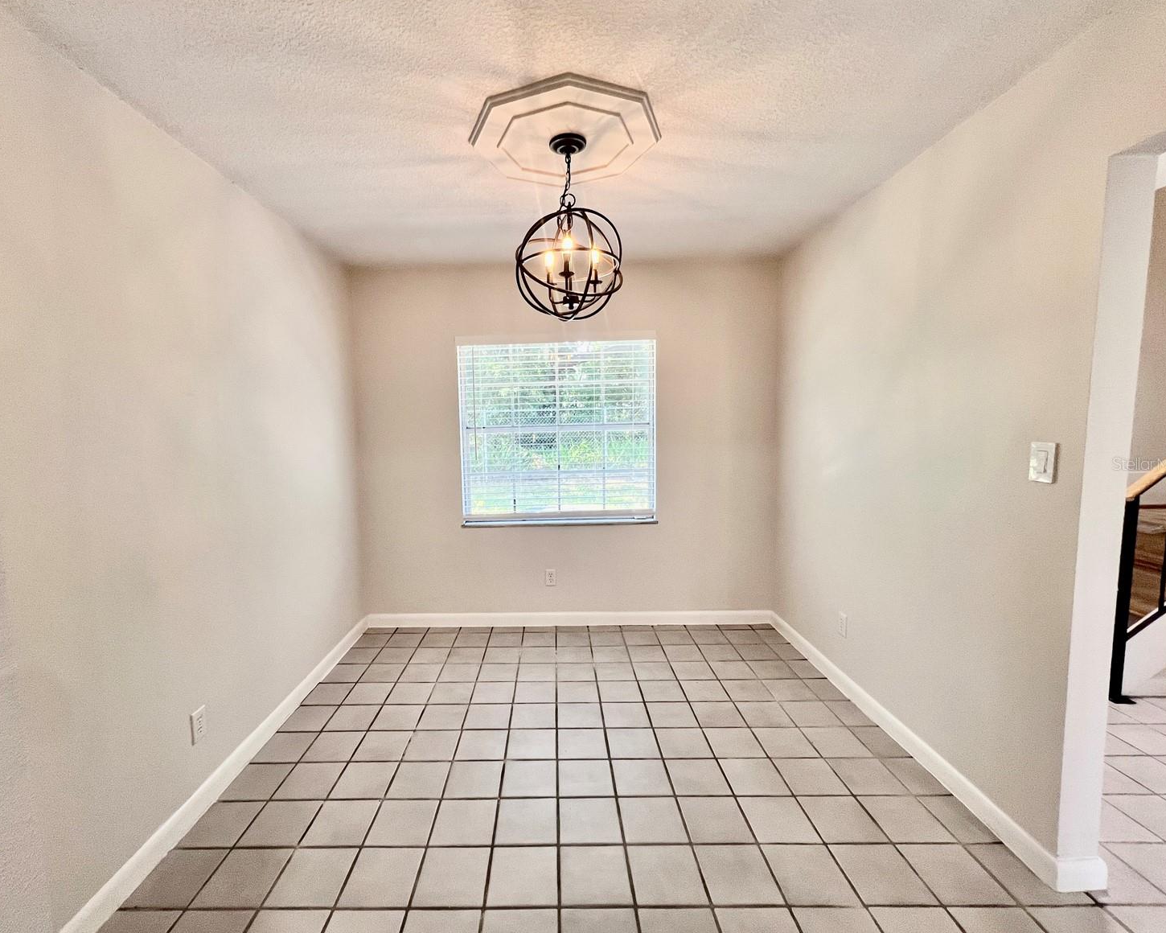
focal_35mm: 14
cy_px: 463
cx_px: 545
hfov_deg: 100.6
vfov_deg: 88.0
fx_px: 483
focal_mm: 1.57
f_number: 1.8
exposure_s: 1/120
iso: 125
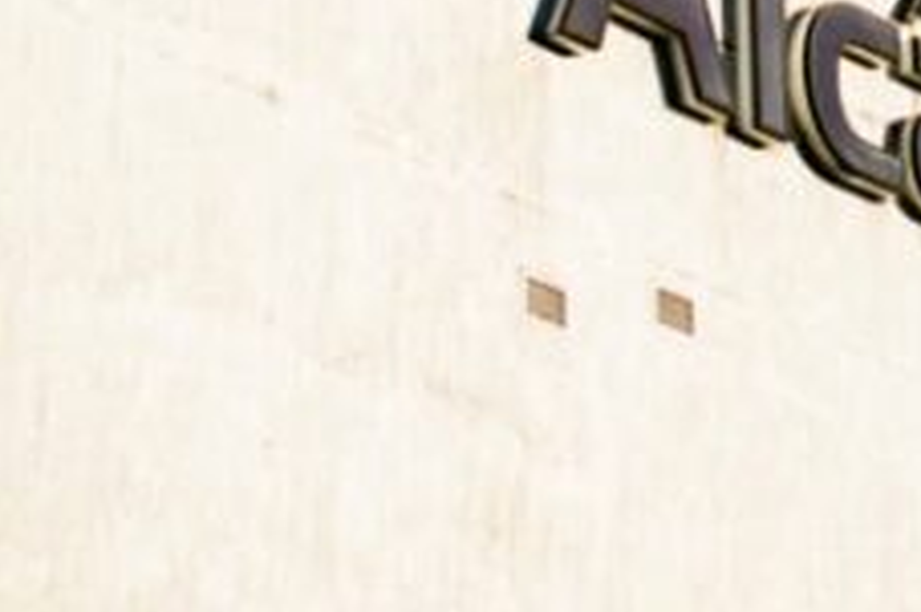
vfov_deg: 7.6
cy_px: -292
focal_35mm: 178
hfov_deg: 11.2
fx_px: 4543
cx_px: 1294
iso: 100
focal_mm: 35
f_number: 3.5
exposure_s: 1/1000
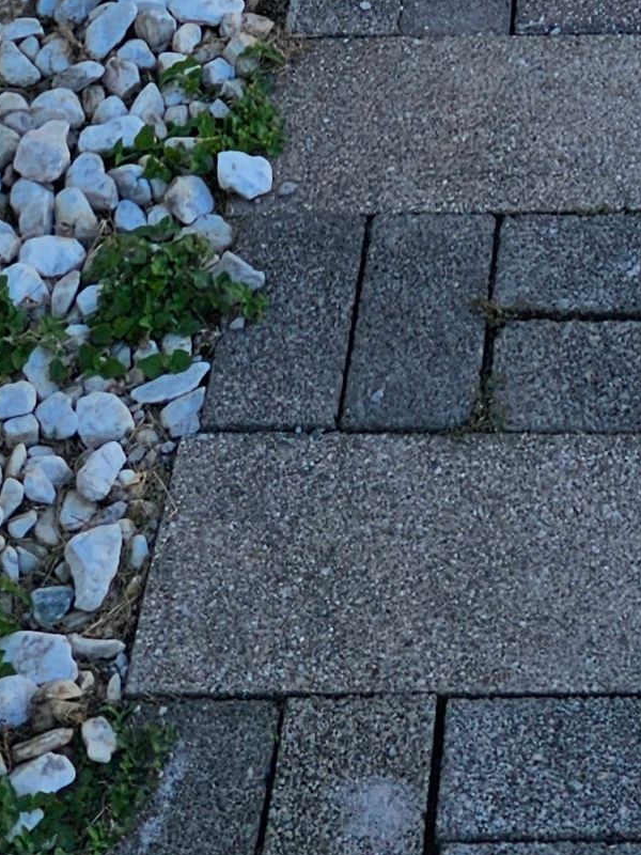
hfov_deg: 12.4
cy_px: -1182
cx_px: 860
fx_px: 2839
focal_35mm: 115
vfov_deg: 13.1
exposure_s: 1/382
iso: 10
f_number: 1.7
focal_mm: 6.3
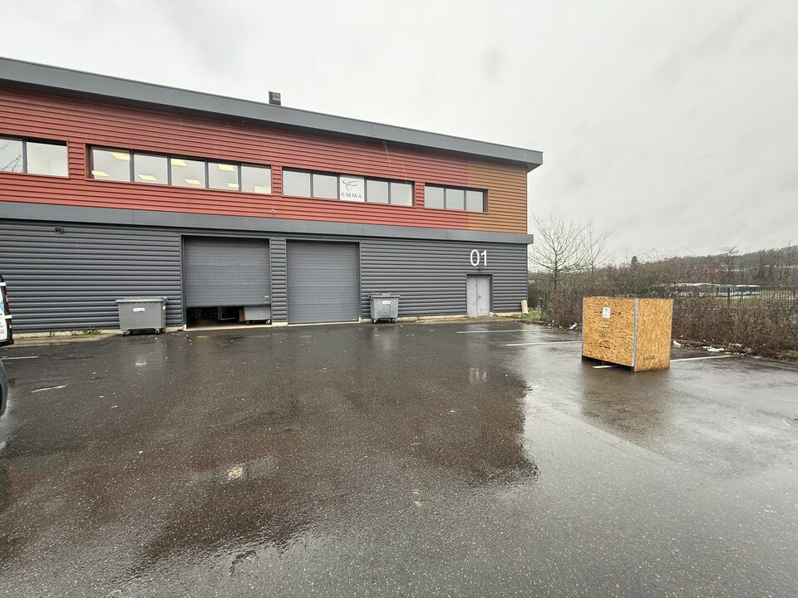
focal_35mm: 14
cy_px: 299
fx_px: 323
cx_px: 399
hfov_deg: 102.1
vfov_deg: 85.7
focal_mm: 2.22
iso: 64
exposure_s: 1/144
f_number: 2.2
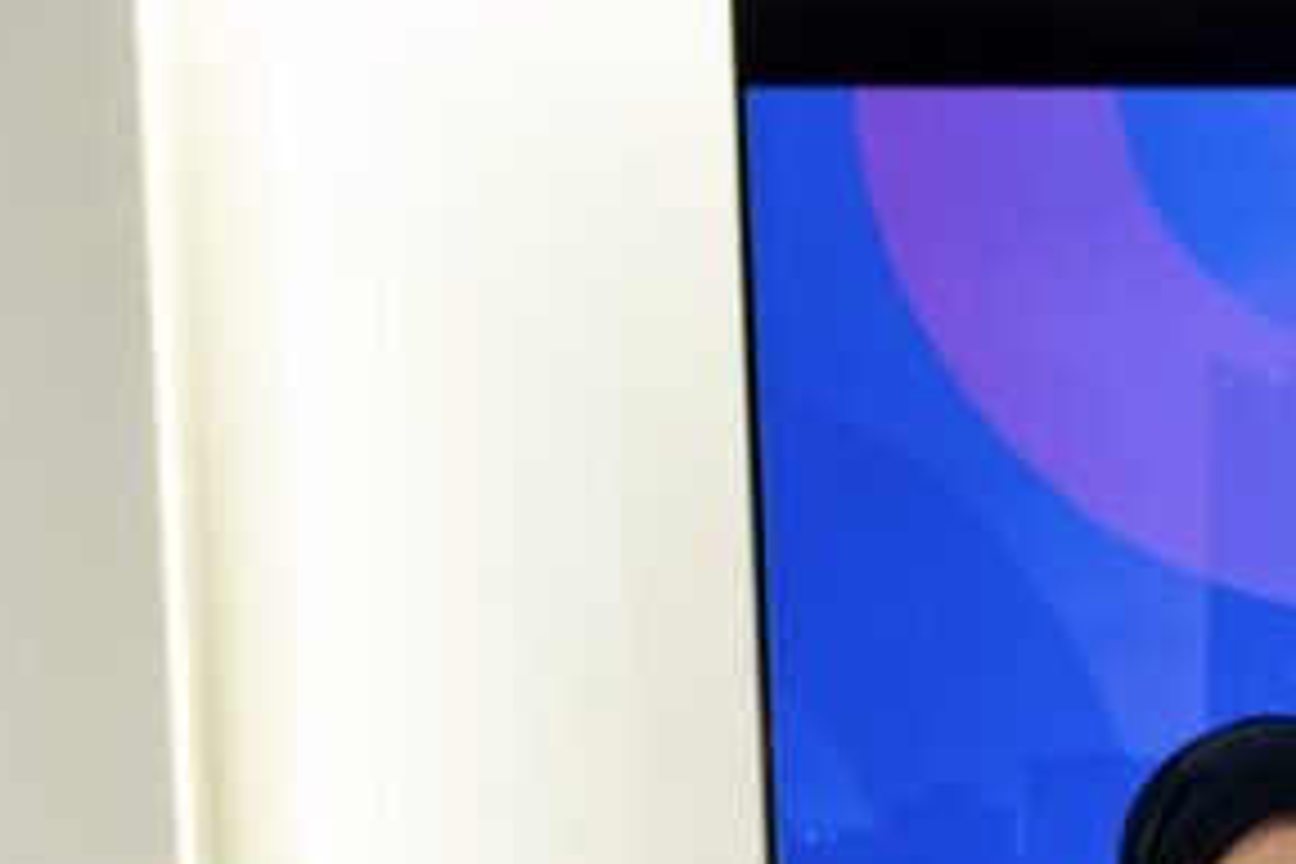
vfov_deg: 6.0
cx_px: 2205
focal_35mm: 224
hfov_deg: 8.9
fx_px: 8063
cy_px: 1456
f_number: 2.8
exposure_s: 1/200
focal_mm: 42.5
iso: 1250
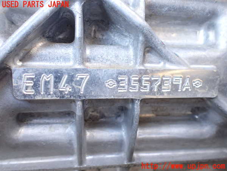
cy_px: 86
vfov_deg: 46.8
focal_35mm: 30
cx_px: 114
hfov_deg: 60.0
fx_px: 197
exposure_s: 1/125
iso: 320
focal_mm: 5.4
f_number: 2.3
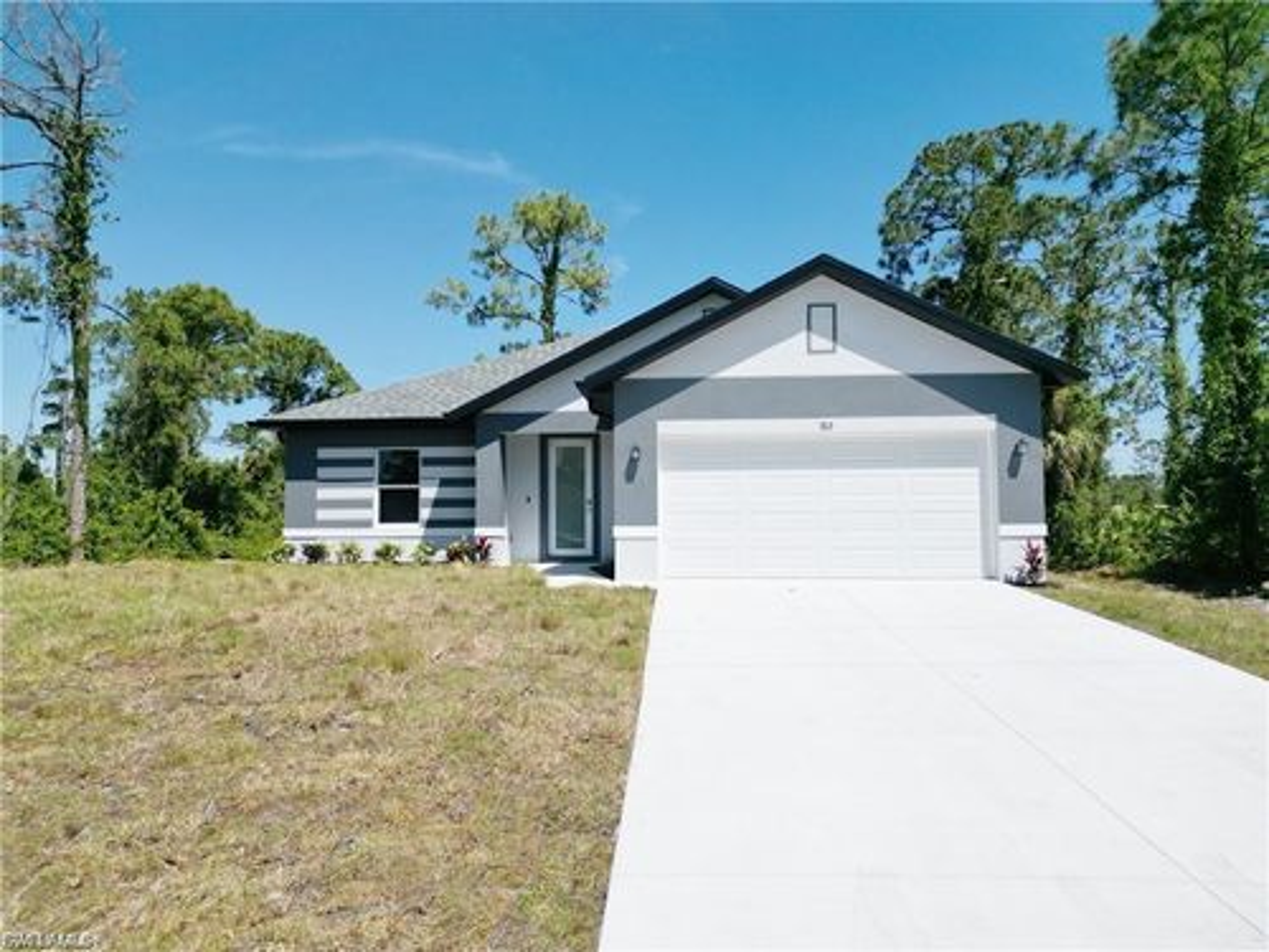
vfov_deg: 56.8
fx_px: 880
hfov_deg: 71.6
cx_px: 634
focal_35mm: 24
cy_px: 476
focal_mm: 6.72
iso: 200
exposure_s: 1/8000
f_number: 1.7
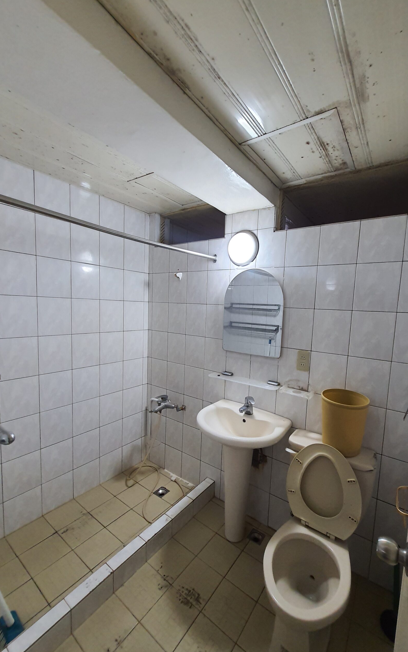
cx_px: 231
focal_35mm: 14
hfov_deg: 78.3
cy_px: 330
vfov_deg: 105.3
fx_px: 249
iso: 250
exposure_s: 1/60
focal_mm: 1.74
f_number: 2.2
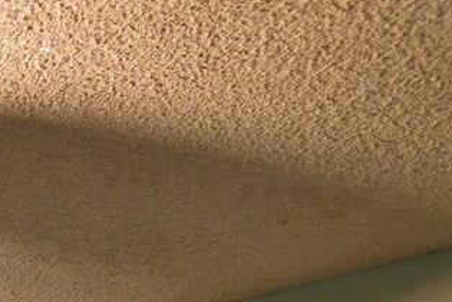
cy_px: 868
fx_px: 1142
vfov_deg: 10.9
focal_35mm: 91
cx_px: -653
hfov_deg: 14.3
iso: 160
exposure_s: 1/10
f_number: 2.8
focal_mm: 14
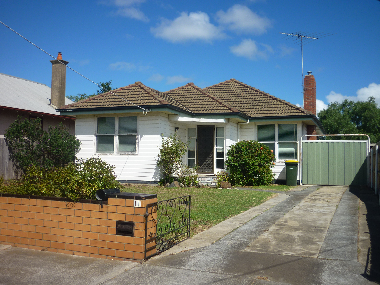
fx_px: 428
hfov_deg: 47.9
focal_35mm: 39
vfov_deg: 36.8
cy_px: 142
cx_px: 190
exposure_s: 1/250
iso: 80
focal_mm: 6.4
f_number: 8
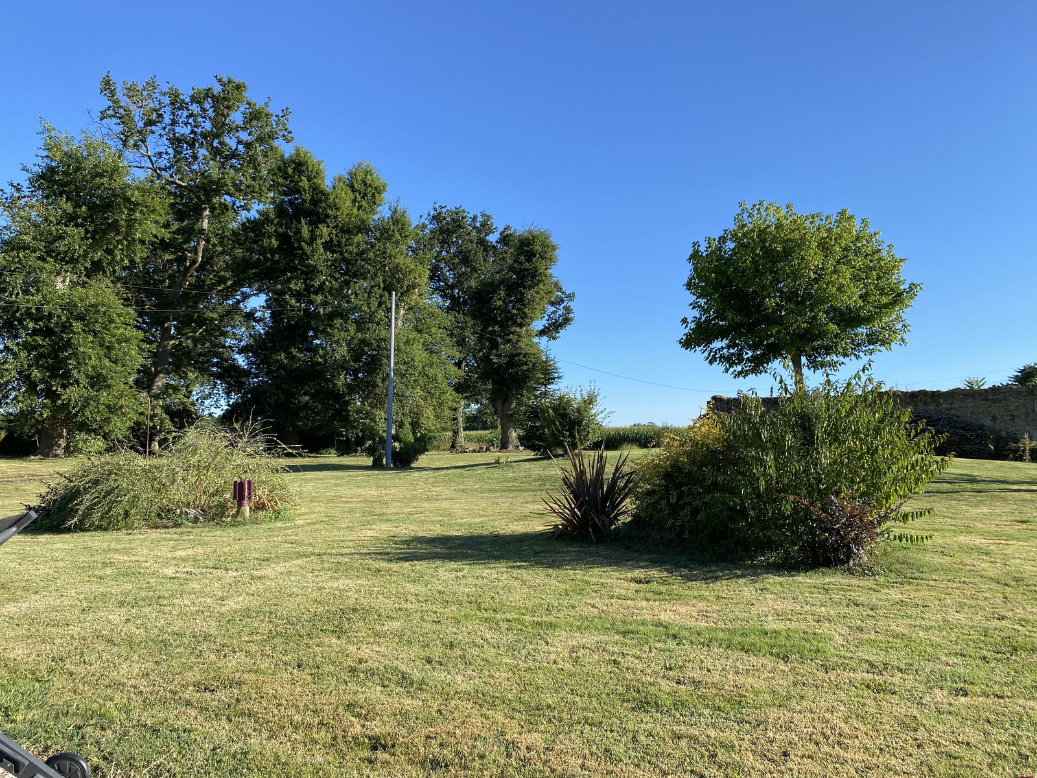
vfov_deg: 53.1
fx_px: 779
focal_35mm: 26
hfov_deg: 67.3
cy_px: 389
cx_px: 518
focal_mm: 4.25
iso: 32
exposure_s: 1/1522
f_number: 1.8
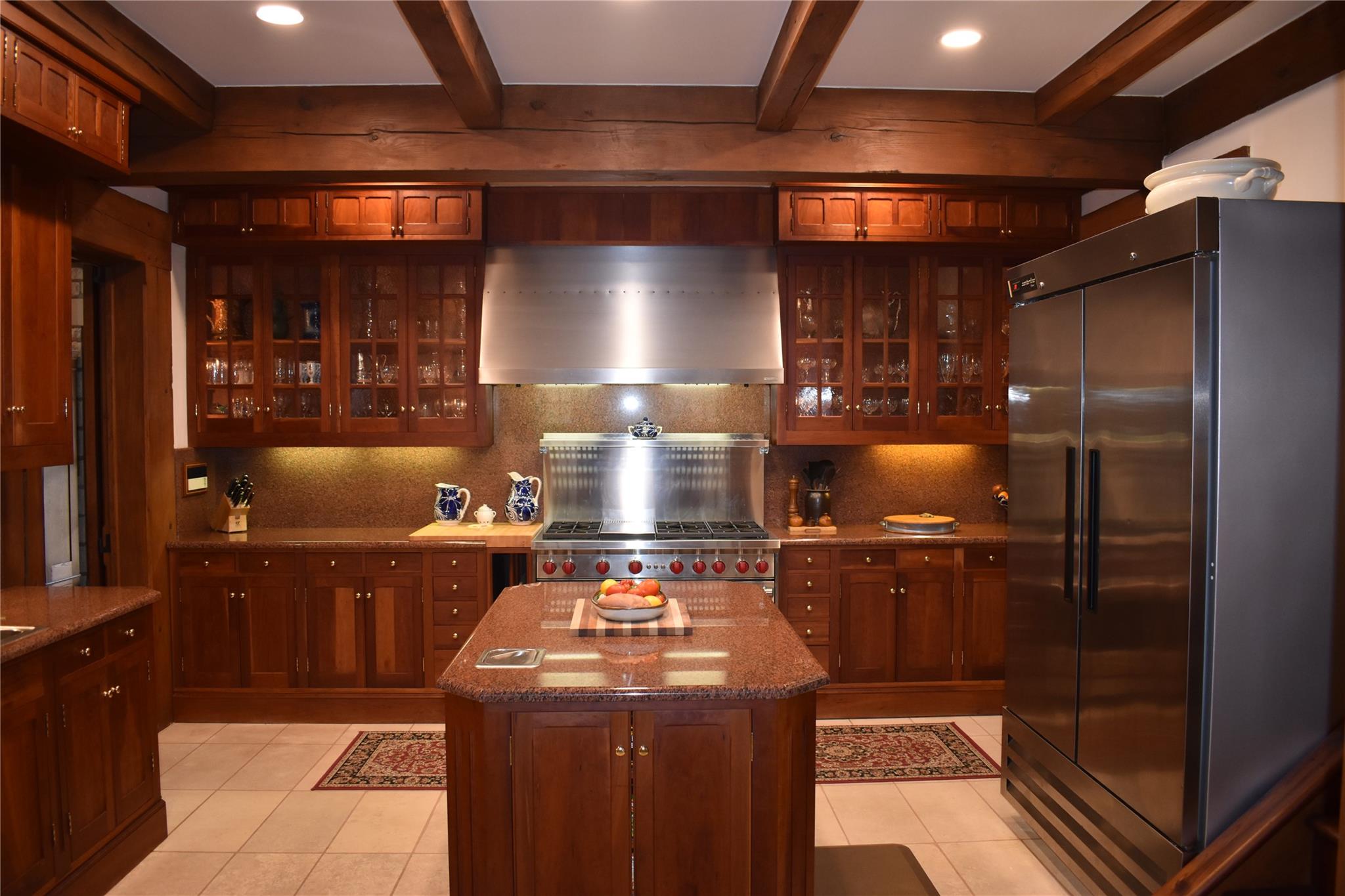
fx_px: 1009
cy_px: 448
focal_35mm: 27
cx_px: 672
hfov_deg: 67.4
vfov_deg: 47.9
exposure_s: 1/60
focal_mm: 18
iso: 900
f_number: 3.5
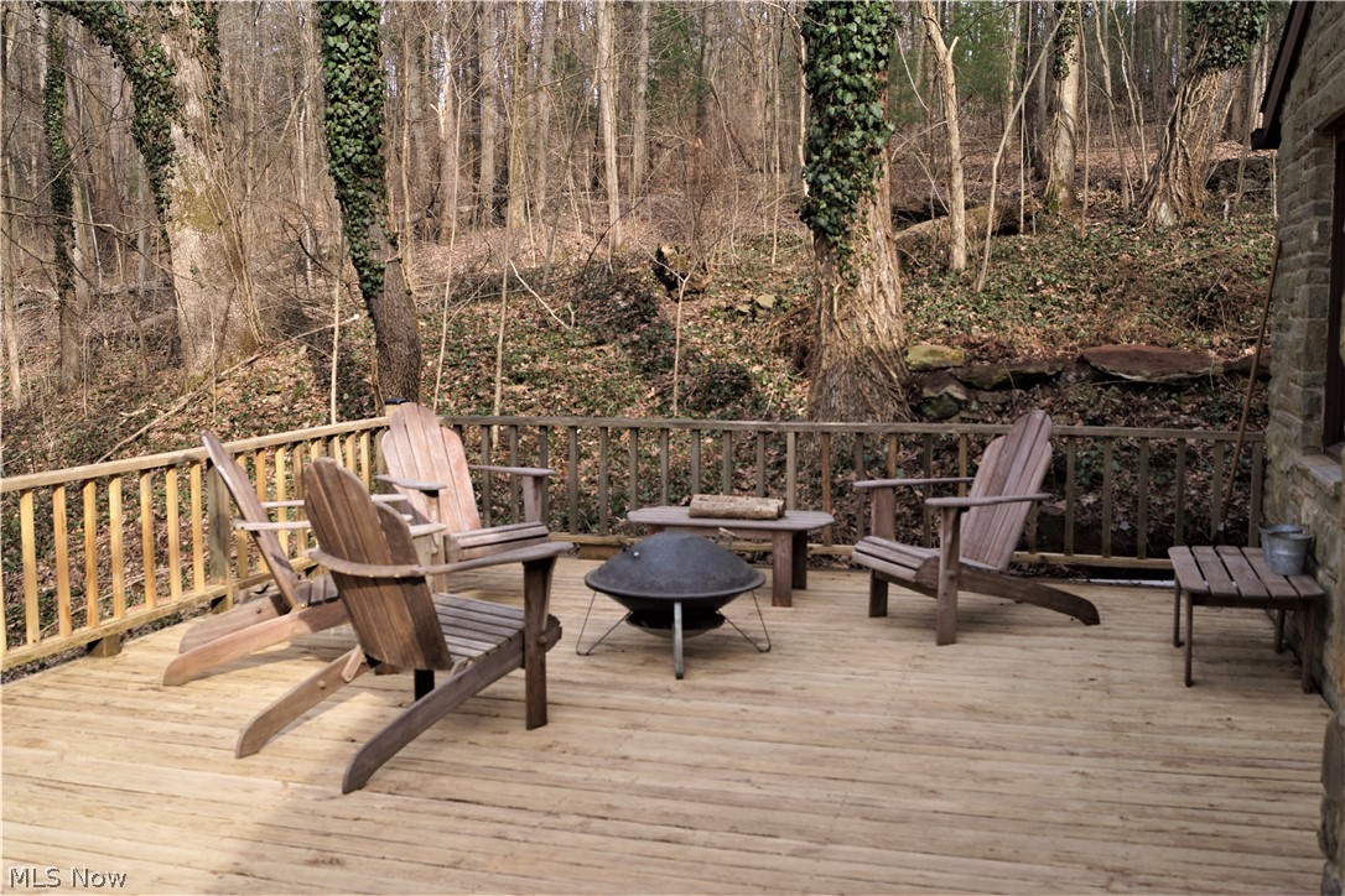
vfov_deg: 36.9
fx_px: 1345
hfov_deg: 53.1
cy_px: 448
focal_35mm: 36
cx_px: 672
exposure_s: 1/160
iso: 100
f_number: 6.3
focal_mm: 24
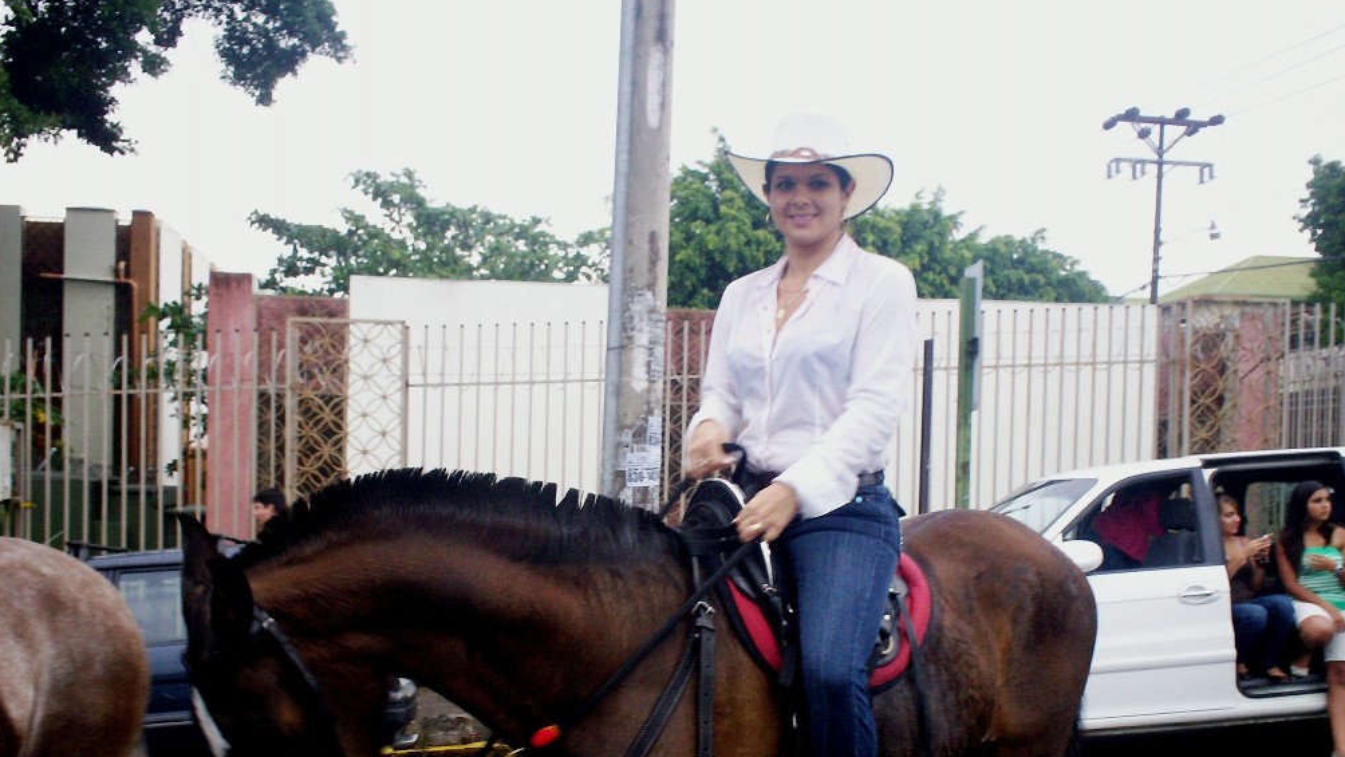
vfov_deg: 29.6
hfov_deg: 50.5
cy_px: 480
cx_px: 682
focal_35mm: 40
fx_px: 1427
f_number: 4.5
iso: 140
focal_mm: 6
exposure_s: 1/63.4
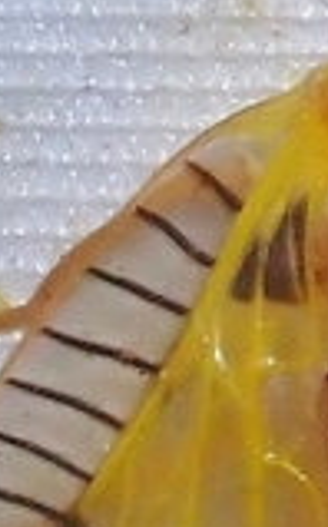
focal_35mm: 577
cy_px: 471
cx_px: 470
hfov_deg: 2.3
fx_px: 8275
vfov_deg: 3.6
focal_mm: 18
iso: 200
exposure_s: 1/200
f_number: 6.3
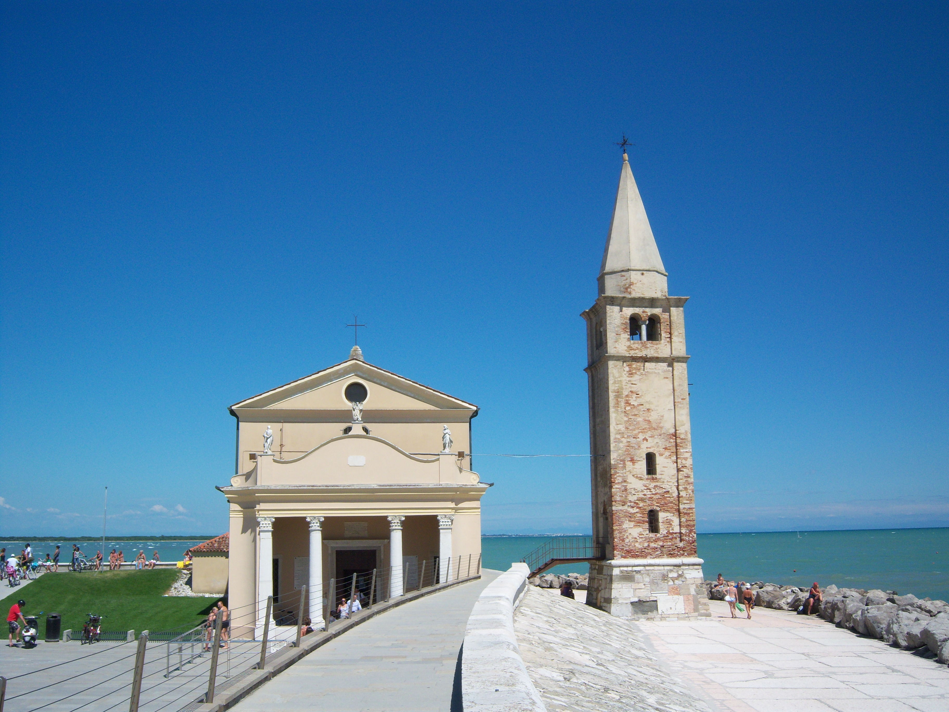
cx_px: 474
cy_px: 356
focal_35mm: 36
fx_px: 987
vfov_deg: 39.7
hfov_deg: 51.4
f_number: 4.8
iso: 80
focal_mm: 7.5
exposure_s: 1/1000
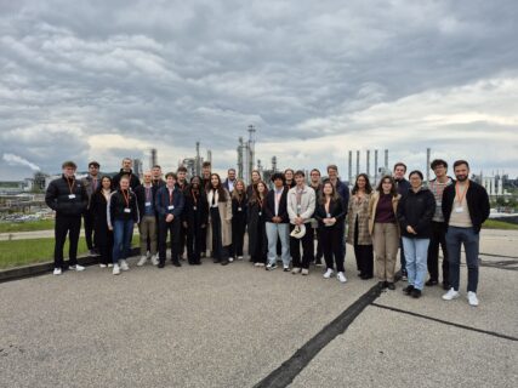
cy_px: 194
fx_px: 344
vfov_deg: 58.9
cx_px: 259
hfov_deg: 73.9
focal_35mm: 23
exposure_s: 1/920
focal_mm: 5.4
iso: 25
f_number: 1.8
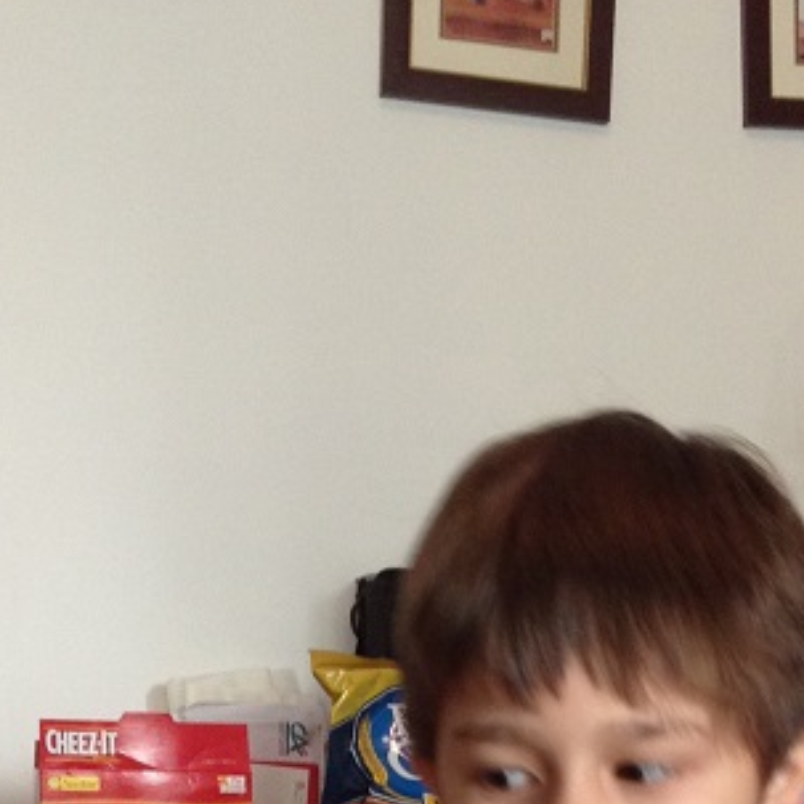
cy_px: 1284
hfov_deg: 17.3
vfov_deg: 15.7
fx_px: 2628
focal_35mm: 100
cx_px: 564
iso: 100
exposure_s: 1/20
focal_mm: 4.28
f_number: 2.4
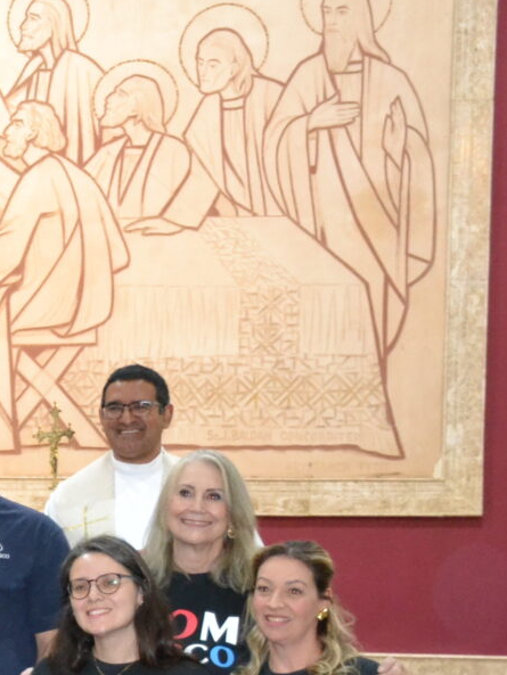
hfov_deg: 12.0
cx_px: -460
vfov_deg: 17.2
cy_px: 649
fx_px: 2186
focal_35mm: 112
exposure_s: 1/60
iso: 2500
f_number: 3.8
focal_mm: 24
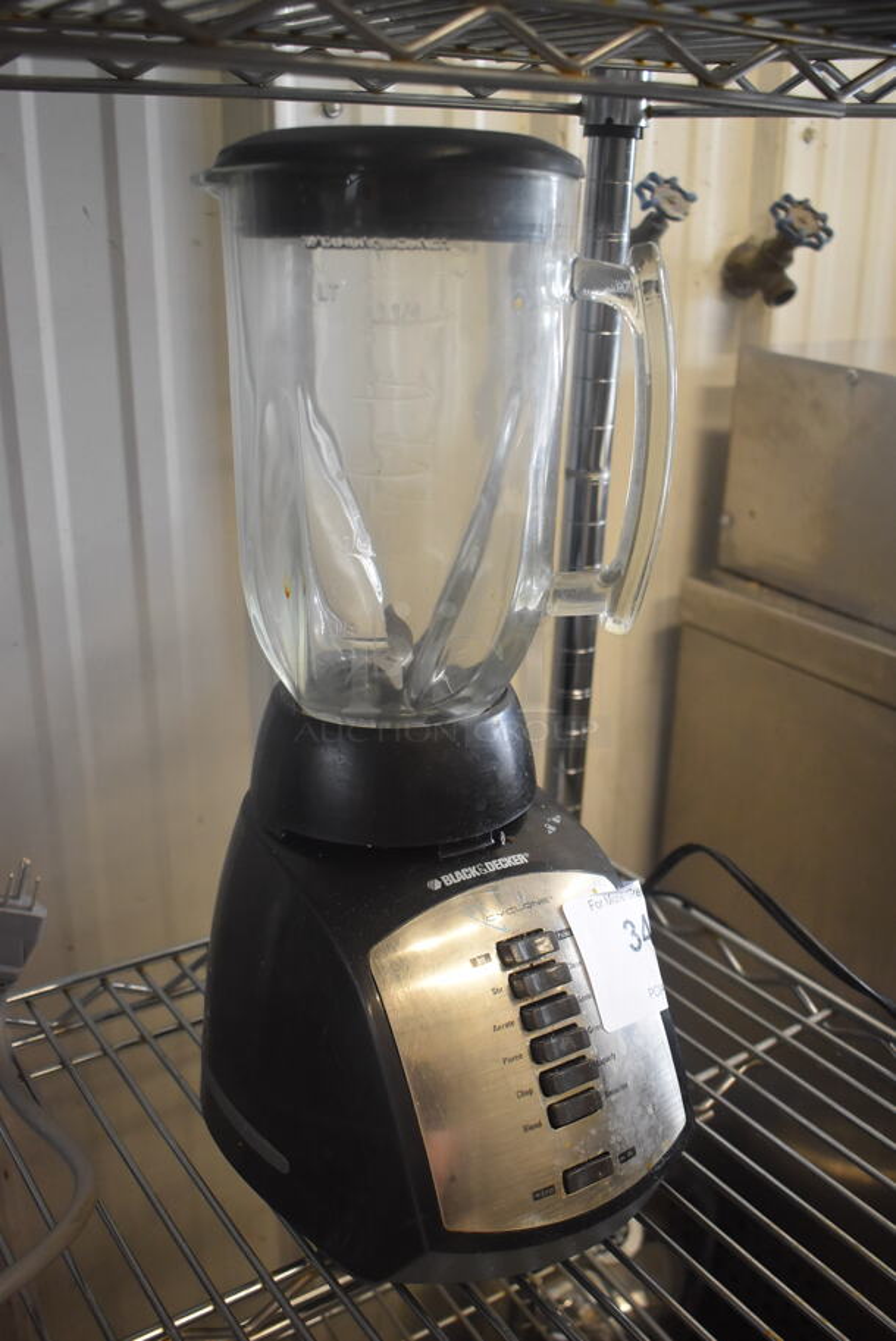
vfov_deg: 55.1
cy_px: 670
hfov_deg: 38.4
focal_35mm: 34
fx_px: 1286
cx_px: 448
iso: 1400
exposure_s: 1/125
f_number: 3.8
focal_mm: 23
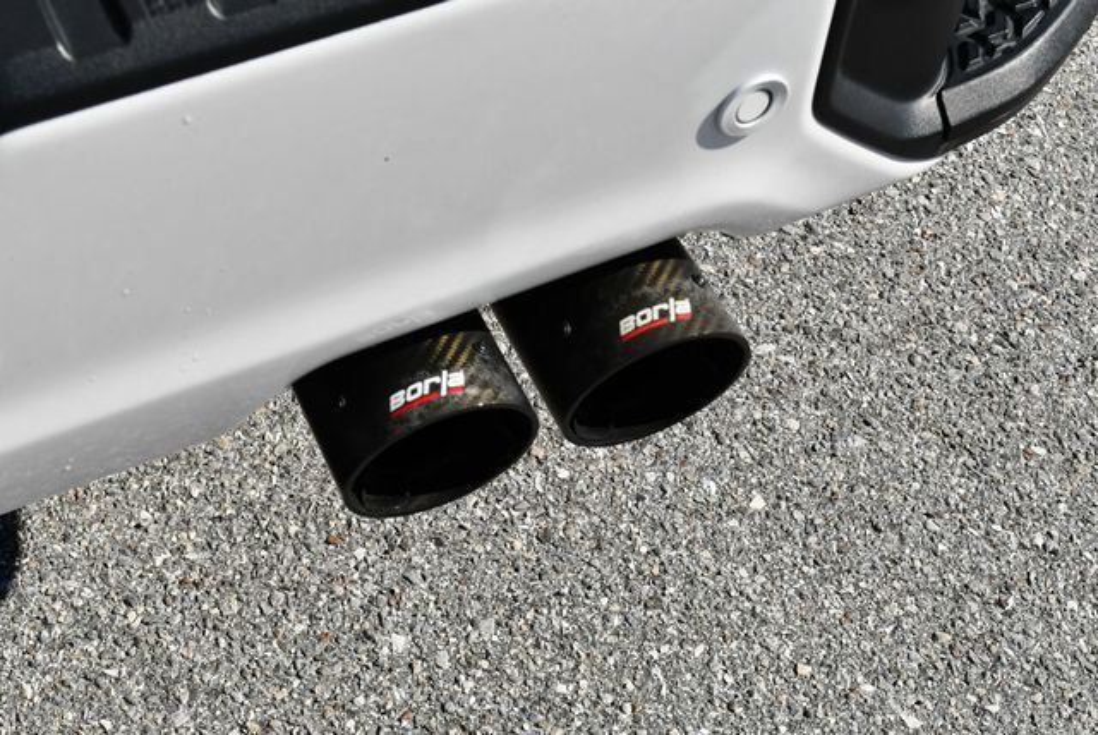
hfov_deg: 29.6
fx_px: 2076
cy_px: 368
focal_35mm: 68
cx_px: 549
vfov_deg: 20.1
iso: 100
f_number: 8
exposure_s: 1/250
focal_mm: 34
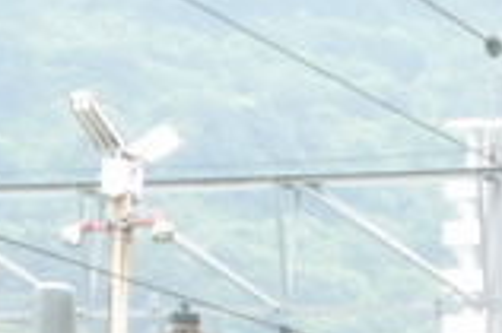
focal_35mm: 419
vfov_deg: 3.2
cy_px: 980
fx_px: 5837
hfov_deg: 4.9
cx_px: 356
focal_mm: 11
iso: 100
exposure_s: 1/30
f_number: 6.3
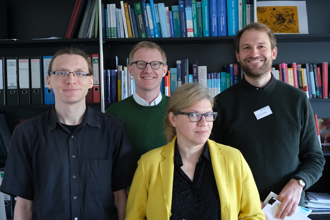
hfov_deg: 41.9
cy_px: 110
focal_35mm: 47
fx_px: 431
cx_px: 165
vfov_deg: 28.6
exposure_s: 1/45
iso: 2000
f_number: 4
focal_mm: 31.5
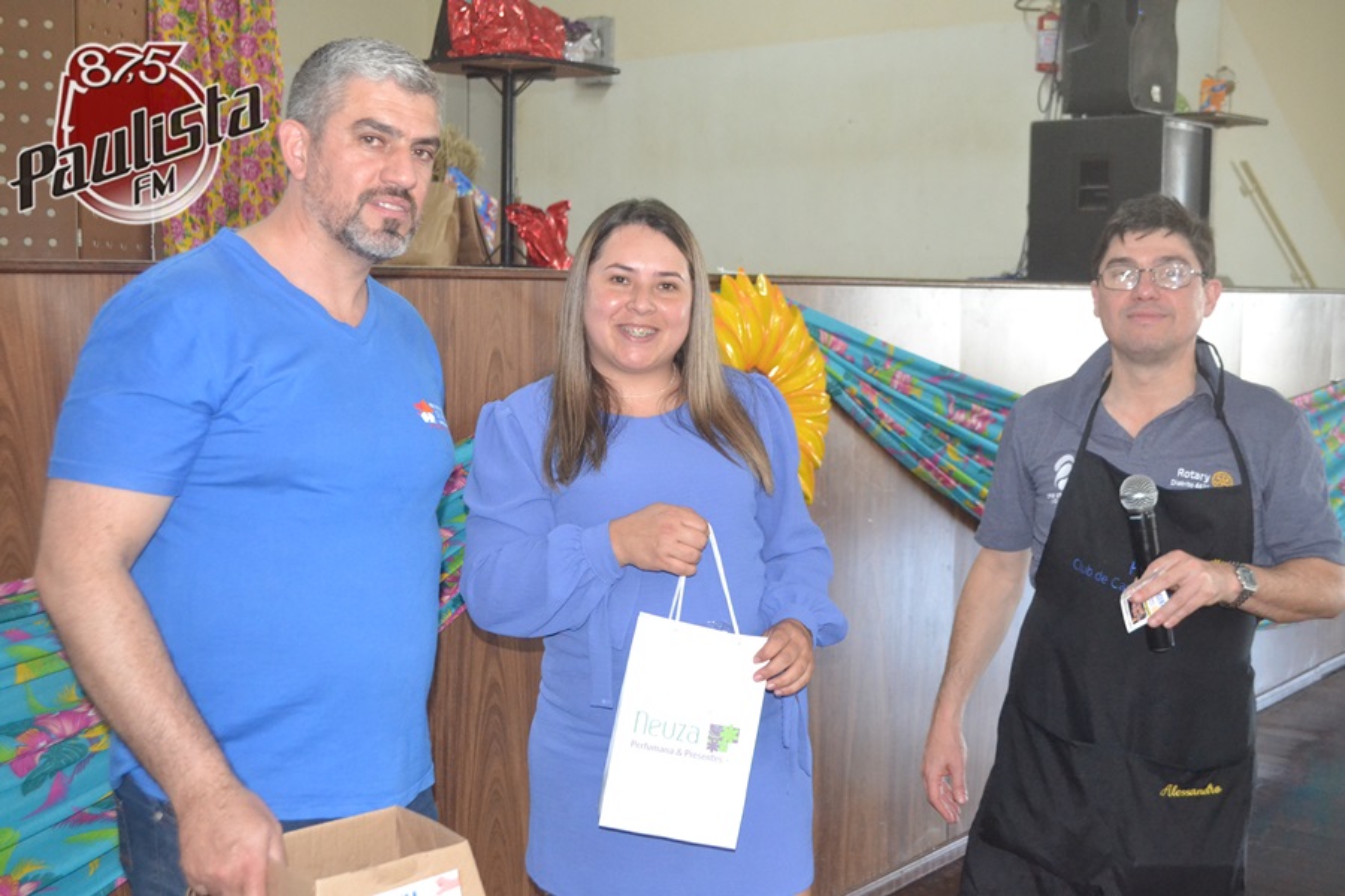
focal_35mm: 44
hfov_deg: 45.0
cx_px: 672
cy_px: 448
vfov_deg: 30.8
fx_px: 1625
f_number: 4.5
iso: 2800
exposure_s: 1/60
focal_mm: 29
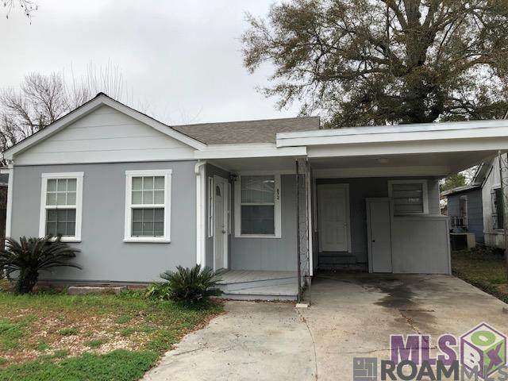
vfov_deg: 49.7
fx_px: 411
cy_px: 190
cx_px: 254
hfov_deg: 63.4
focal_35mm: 28
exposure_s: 1/1230
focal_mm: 3.99
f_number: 1.8
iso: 20
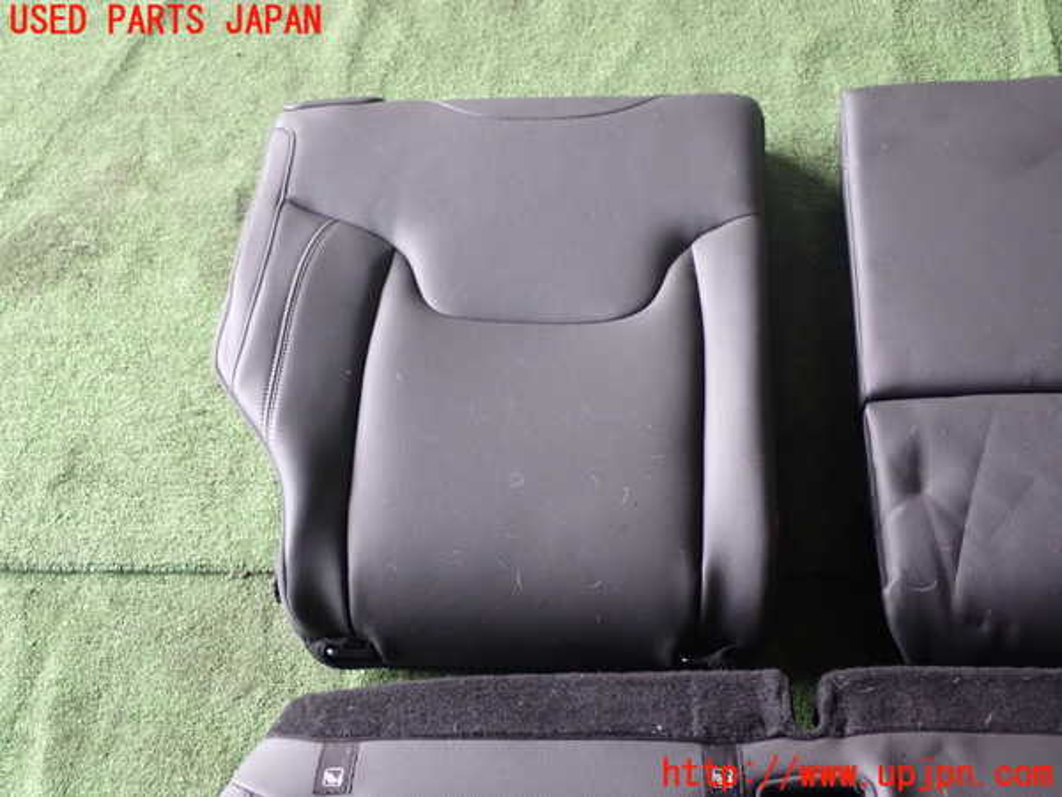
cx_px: 531
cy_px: 398
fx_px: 1442
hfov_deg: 40.4
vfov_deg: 30.9
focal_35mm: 47
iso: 250
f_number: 3.1
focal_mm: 8.4
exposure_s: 1/50
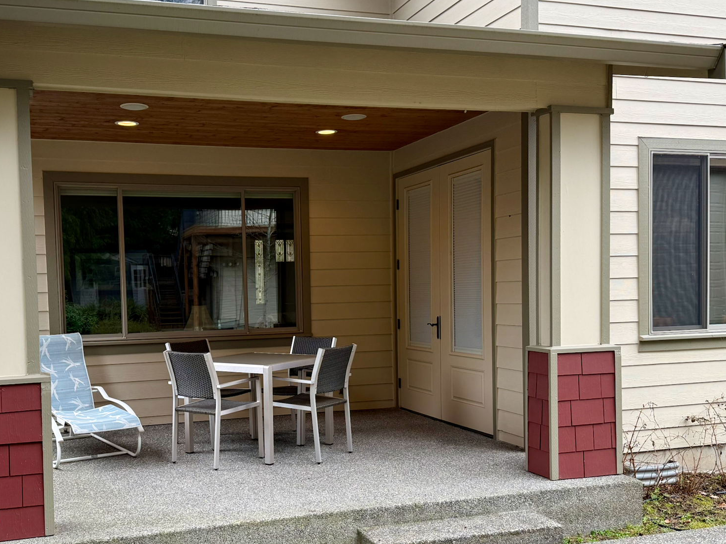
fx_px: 524
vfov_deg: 54.9
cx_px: 365
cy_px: 267
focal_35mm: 25
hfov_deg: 69.4
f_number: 1.78
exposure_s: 1/251
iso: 100
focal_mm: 6.76
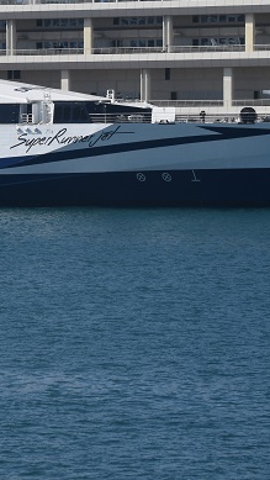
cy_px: 107
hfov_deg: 3.5
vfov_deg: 6.1
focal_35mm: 351
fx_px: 4469
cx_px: -53
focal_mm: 85
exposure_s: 1/400
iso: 200
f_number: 10
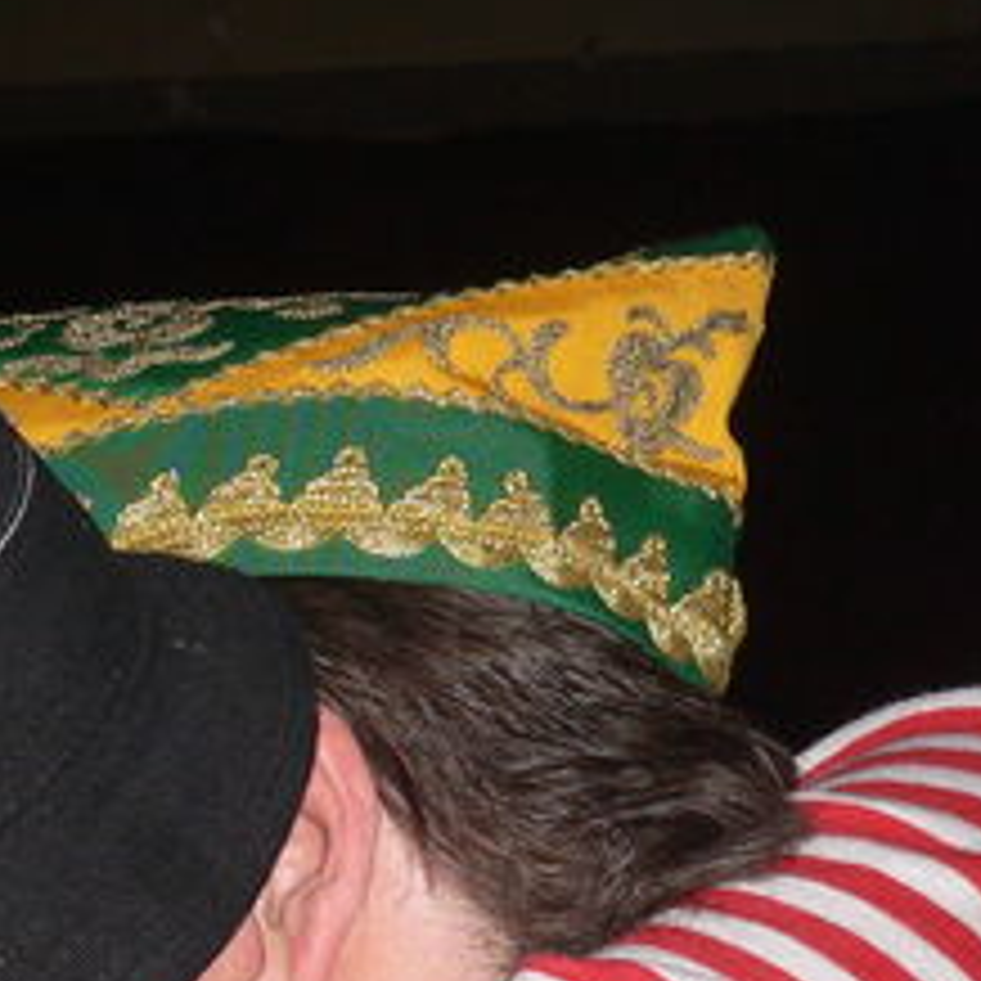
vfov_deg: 18.6
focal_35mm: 91
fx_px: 2918
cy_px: 972
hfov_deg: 18.8
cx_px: 135
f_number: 2.8
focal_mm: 5.8
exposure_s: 1/60
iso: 100
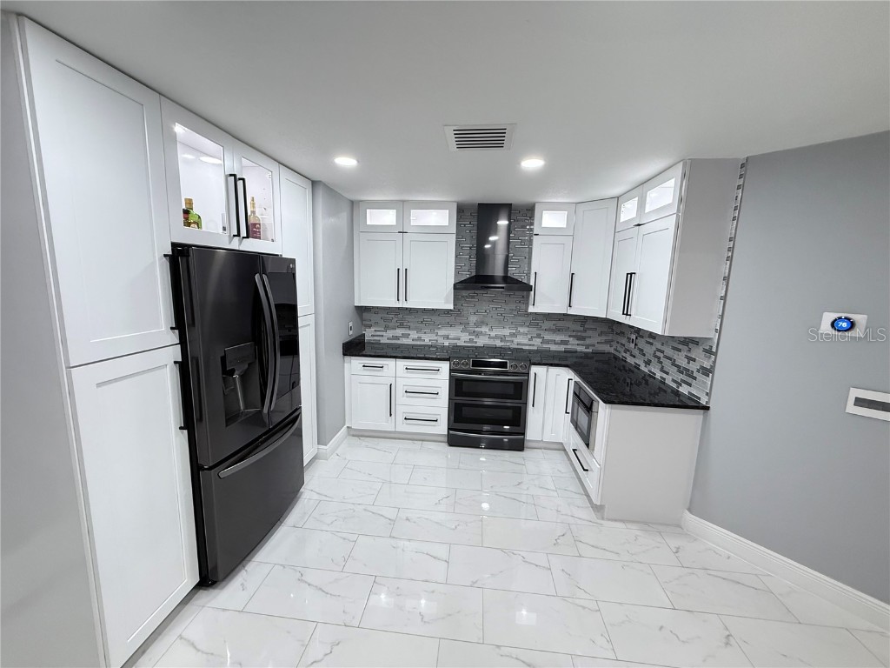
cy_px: 334
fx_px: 360
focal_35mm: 14
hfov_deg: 102.1
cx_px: 445
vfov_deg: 85.7
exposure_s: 1/60
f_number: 2.2
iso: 250
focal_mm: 2.22
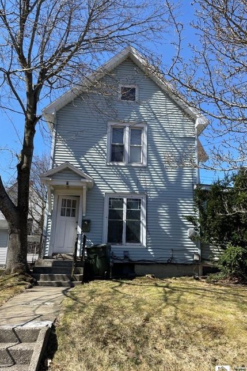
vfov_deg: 65.5
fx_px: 288
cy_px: 188
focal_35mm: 28
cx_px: 129
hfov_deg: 46.4
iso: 32
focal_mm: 4.2
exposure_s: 1/1715
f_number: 1.6
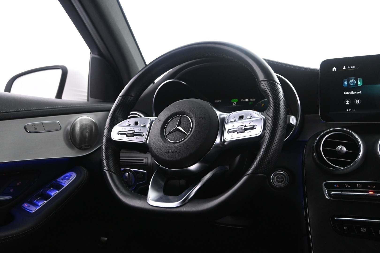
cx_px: 190
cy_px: 126
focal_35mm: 32
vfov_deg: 41.7
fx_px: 332
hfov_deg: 59.5
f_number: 4
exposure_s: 1/30
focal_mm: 21
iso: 2500
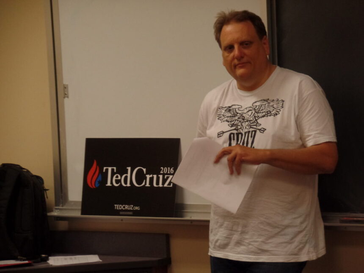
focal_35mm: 173
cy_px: 136
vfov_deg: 8.6
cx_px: 182
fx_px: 1819
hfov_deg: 11.4
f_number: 4.5
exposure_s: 1/60
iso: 400
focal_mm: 30.8
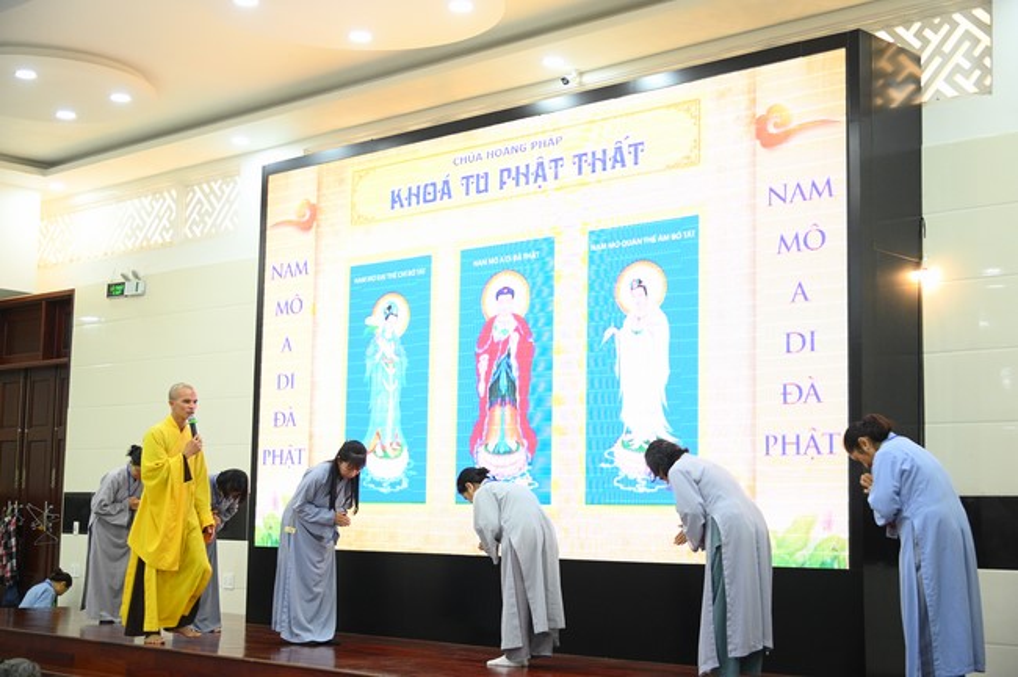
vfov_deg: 25.9
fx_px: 1469
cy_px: 338
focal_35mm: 52
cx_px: 509
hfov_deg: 38.2
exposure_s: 1/160
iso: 4000
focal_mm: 52
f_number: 4
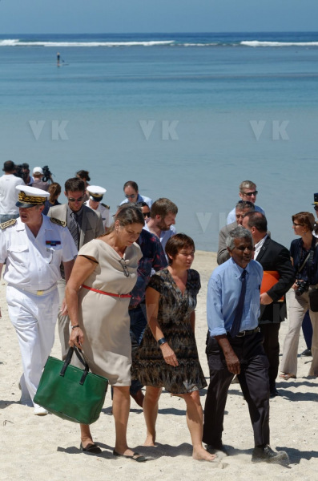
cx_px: 159
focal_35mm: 142
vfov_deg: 14.4
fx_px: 1898
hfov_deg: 9.6
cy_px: 240
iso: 200
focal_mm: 95
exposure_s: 1/1600
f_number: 5.6
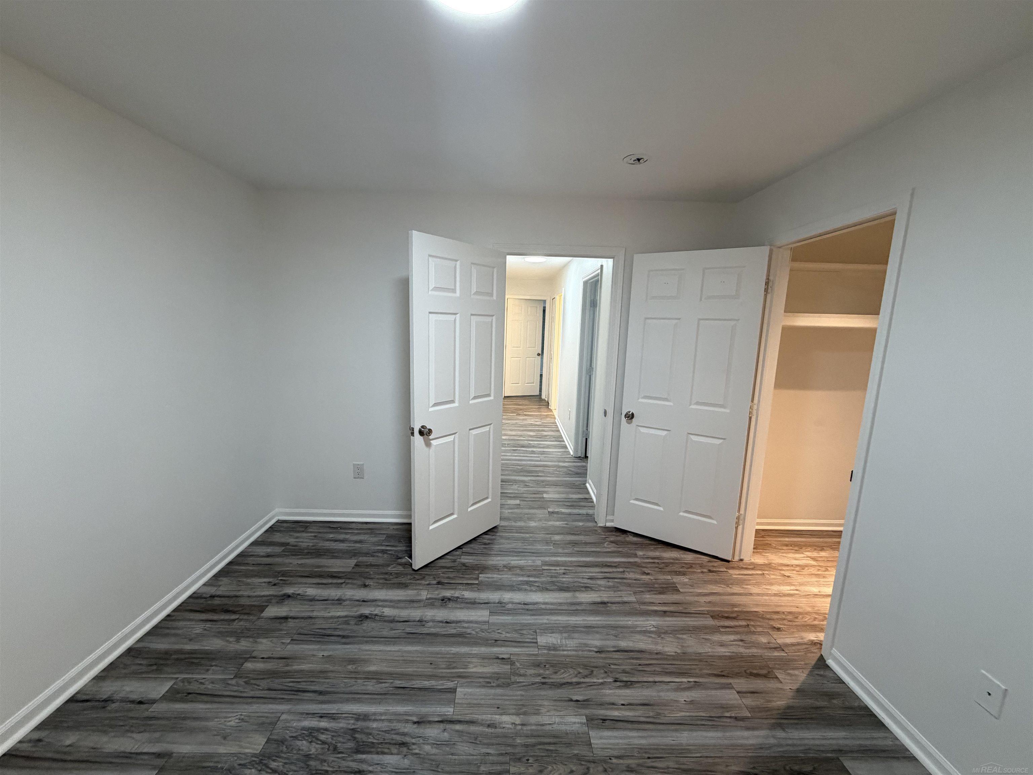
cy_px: 388
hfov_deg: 102.1
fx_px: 418
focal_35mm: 14
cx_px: 516
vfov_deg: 85.7
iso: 320
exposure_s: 1/120
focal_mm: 2.22
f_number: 2.2
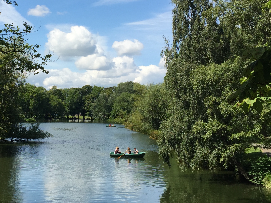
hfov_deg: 32.6
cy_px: 61
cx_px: 69
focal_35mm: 58
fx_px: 454
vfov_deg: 25.0
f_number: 2.2
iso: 32
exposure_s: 1/2083
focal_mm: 4.15
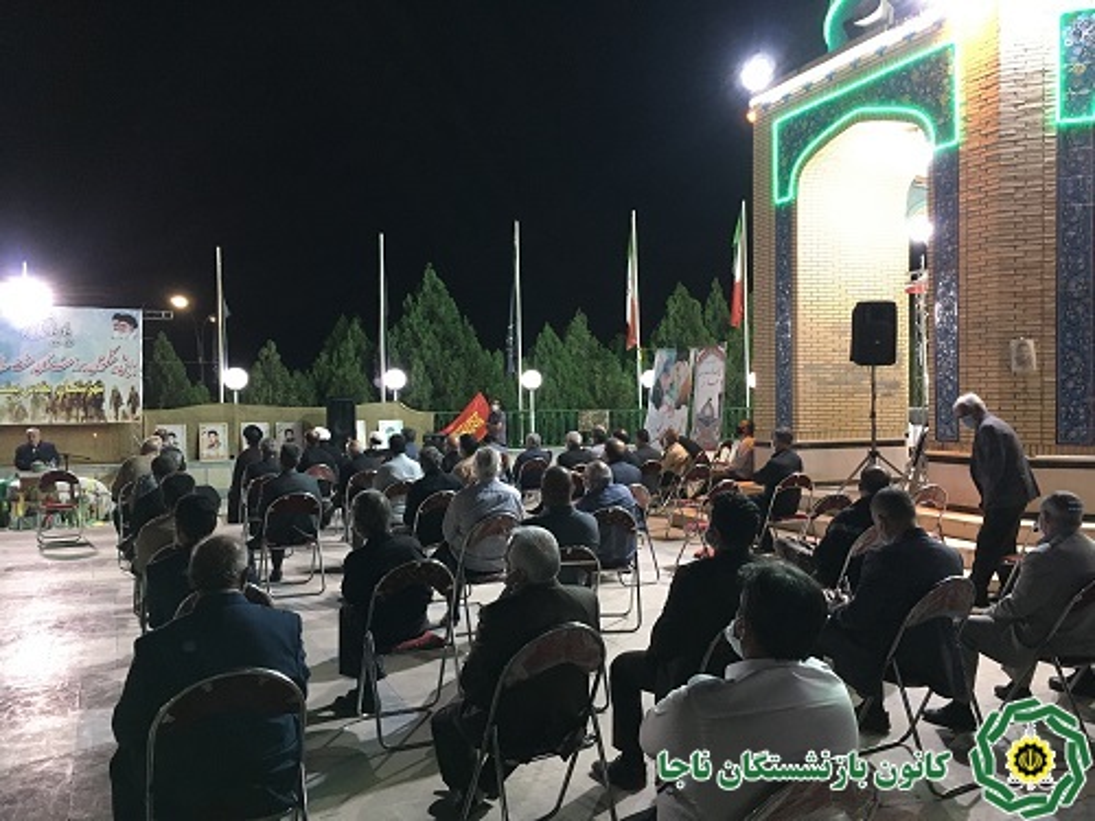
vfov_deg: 48.2
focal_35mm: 29
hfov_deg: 61.7
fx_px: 917
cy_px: 410
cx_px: 548
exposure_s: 1/20
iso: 200
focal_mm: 4.15
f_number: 2.2
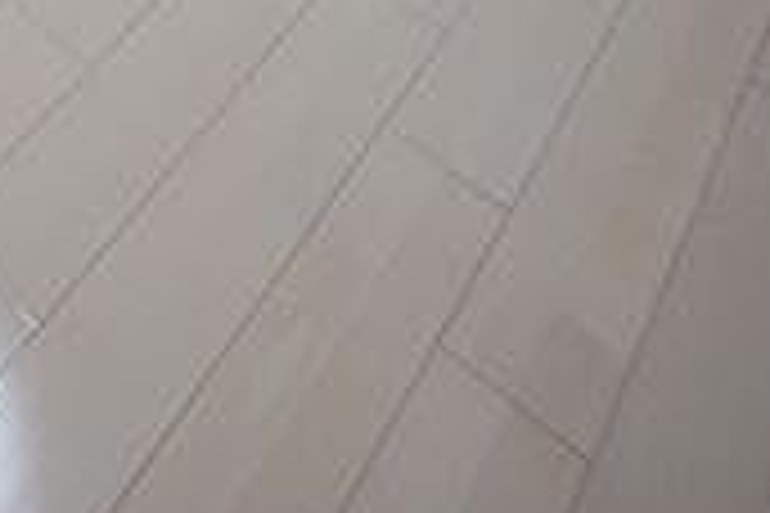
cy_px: -418
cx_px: -171
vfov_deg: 20.6
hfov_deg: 34.3
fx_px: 962
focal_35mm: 45
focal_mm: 8
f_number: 4.5
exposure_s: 1/80
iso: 800
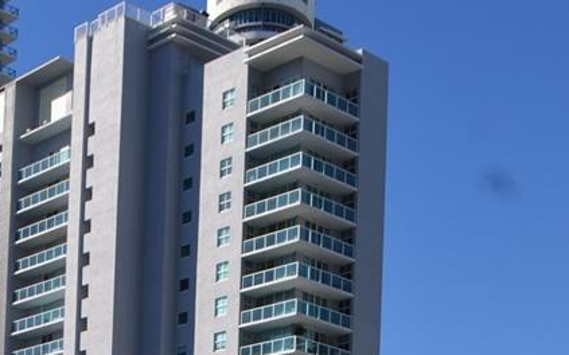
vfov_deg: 14.3
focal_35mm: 78
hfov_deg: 25.6
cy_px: 678
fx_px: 1209
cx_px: 48
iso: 100
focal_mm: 18
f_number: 9
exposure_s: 1/320
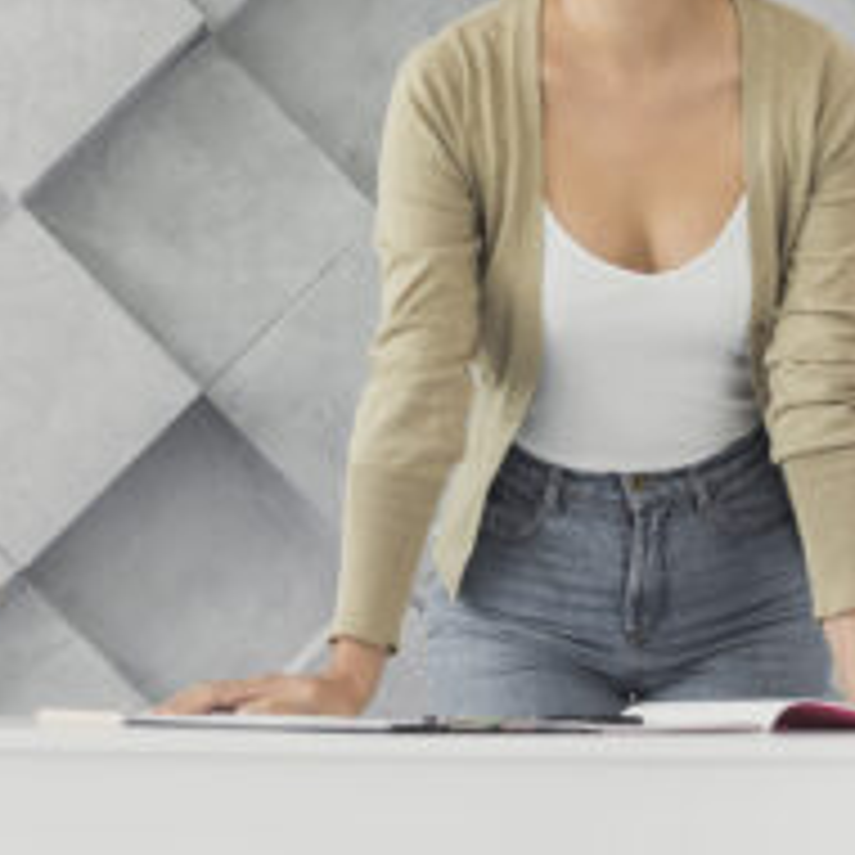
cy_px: 718
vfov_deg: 10.1
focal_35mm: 172
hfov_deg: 10.2
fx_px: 4806
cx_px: 320
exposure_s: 1/160
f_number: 4
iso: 400
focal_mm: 50
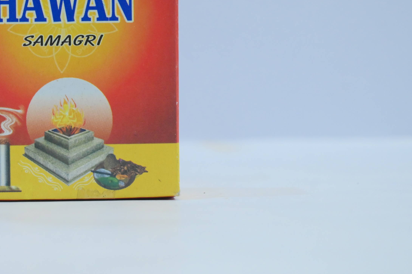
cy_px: 76
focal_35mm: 126
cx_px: 52
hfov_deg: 16.1
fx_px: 1441
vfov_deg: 10.8
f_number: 6.3
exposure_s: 1/125
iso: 3200
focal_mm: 70
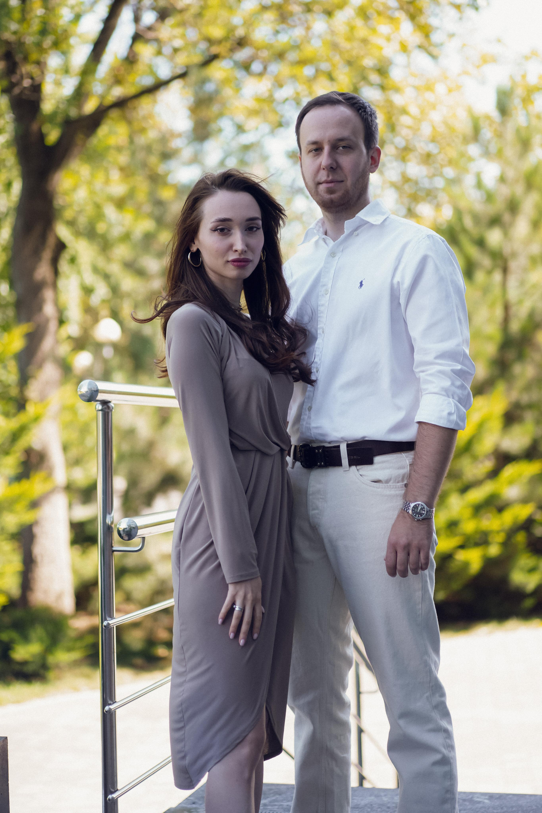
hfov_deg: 24.6
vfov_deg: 36.2
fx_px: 1242
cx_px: 271
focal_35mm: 55
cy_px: 406
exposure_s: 1/400
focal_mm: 55
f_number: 1.8
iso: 100
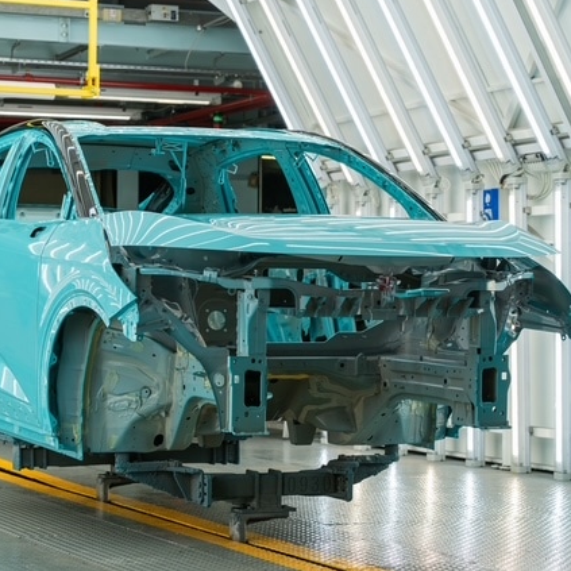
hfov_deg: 17.6
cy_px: 285
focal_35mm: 99
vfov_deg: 17.6
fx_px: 1848
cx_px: 254
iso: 400
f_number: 5.6
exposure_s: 1/250
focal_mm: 77
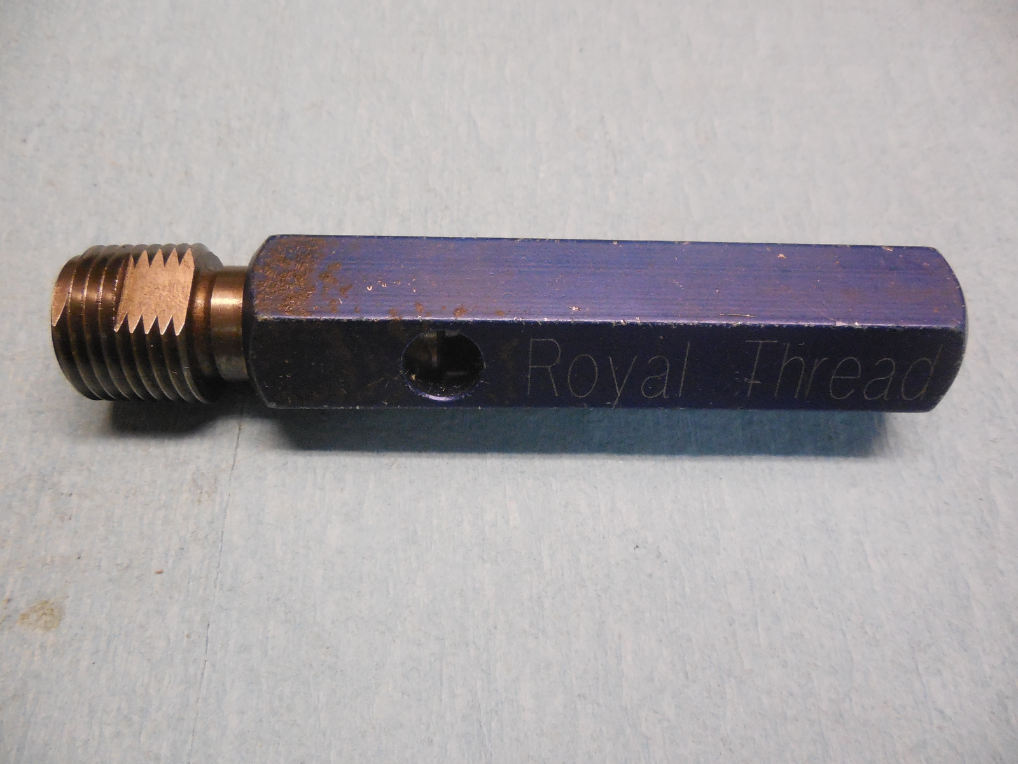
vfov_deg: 54.9
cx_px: 509
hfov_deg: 69.4
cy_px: 382
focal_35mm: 25
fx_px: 735
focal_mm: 4.5
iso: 800
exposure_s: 1/80
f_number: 3.3
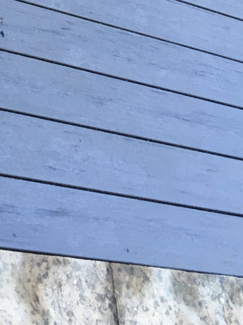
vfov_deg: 18.7
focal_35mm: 92
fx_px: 862
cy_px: -166
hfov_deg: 15.6
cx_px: -33
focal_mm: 4.15
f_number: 2.2
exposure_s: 1/33
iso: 25
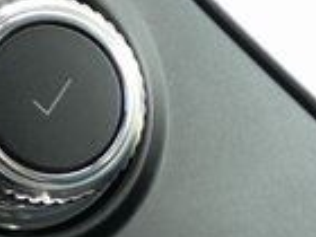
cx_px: -634
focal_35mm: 277
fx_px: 2529
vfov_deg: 5.2
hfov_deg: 6.5
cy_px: -384
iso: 250
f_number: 4.3
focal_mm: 19
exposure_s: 1/60
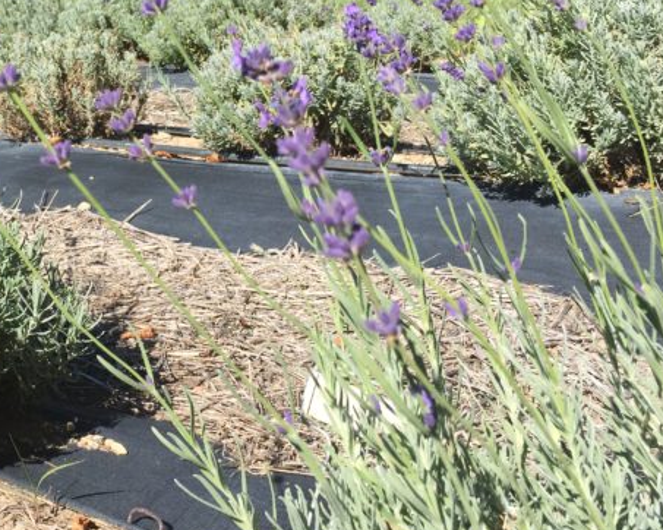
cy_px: 151
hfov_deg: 37.5
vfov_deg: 31.0
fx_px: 941
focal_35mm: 48
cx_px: 142
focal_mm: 4.15
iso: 32
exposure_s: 1/2198
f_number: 2.2
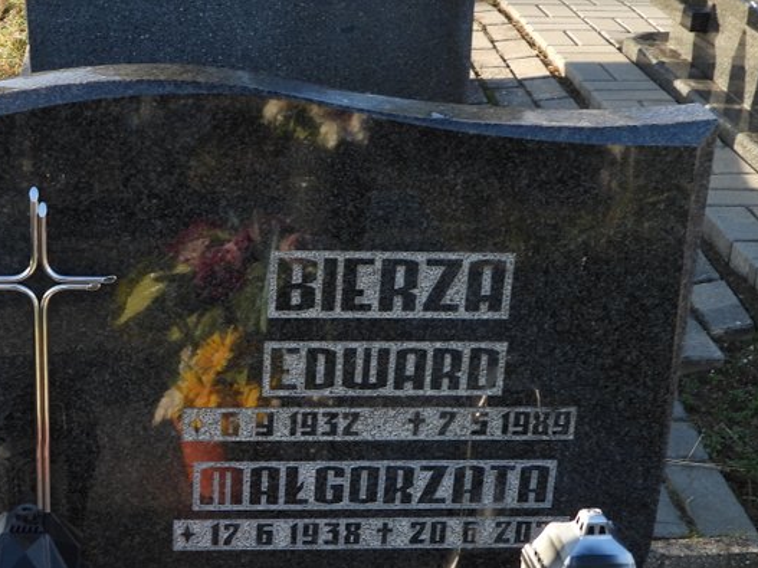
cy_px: 321
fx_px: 1489
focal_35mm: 68
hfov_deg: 28.4
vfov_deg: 21.6
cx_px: 257
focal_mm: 6.3
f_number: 3.2
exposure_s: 1/250
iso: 100
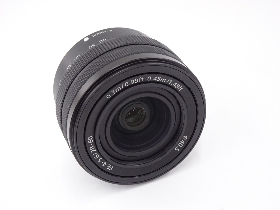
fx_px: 437
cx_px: 140
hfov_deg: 35.5
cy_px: 105
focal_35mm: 54
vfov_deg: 27.0
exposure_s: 1/60
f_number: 4.5
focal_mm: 9.18
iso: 500
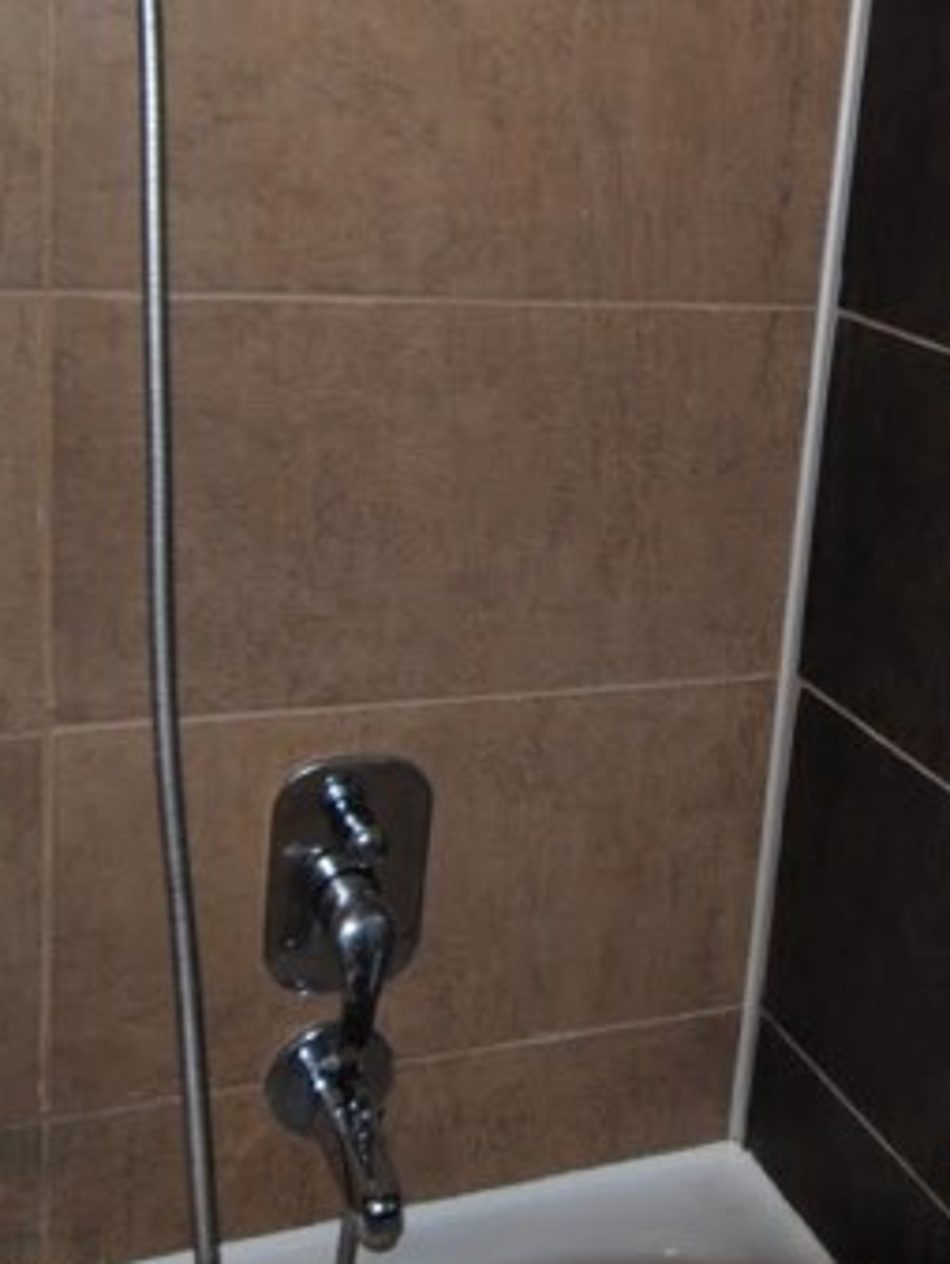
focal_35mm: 49
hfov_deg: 29.1
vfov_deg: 38.8
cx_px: 746
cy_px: 539
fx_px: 1791
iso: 200
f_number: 3.5
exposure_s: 1/60
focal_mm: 10
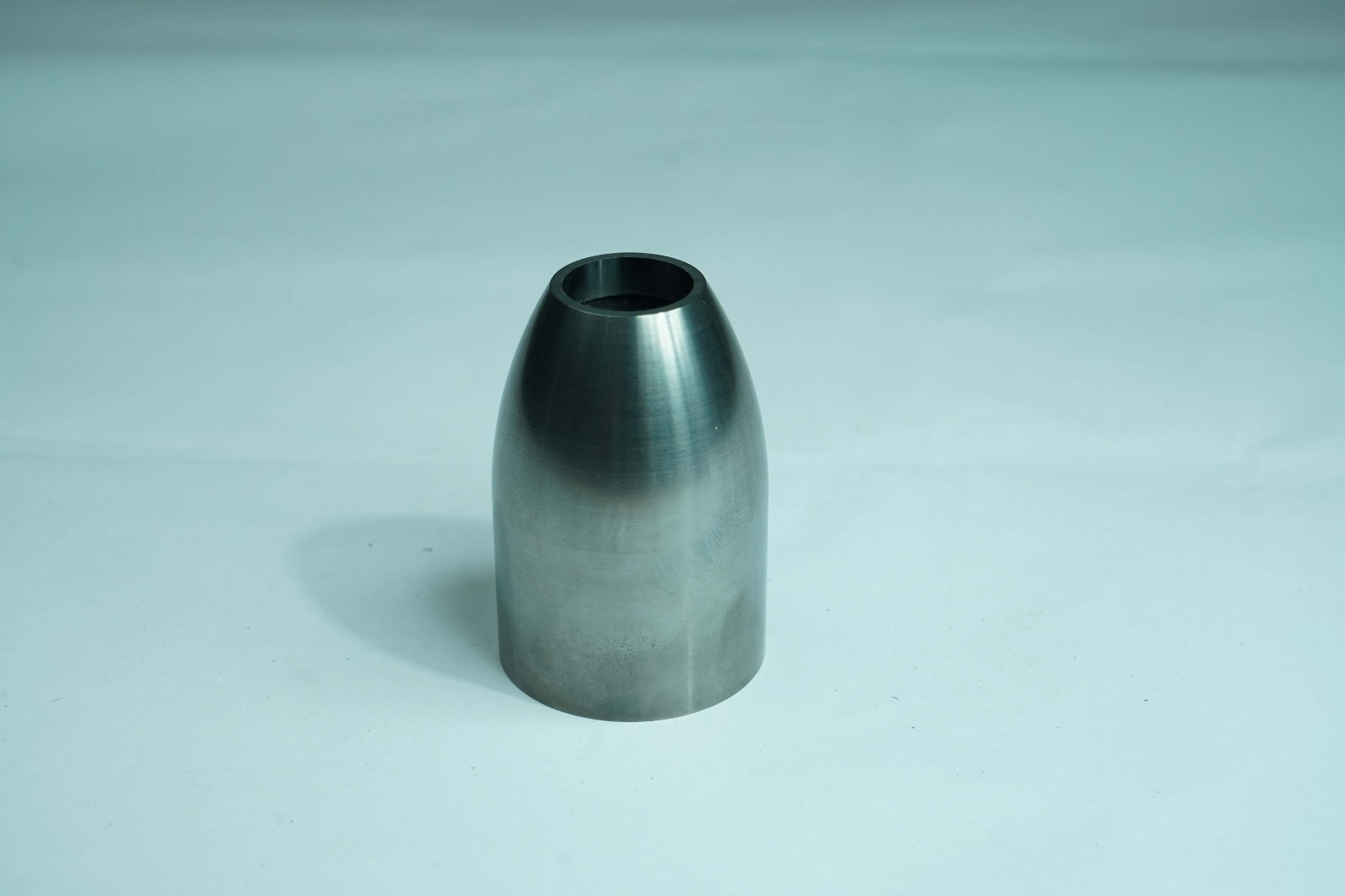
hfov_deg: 34.5
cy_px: 448
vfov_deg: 23.4
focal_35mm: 58
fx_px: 2166
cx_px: 672
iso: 640
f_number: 8
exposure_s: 1/400
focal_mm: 58
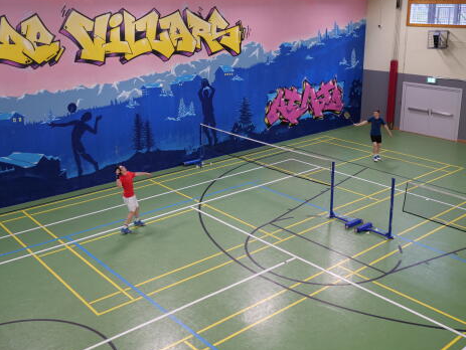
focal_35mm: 38
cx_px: 244
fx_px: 512
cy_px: 152
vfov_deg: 37.7
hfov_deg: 48.9
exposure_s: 1/200
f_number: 1.4
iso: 400
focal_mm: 16
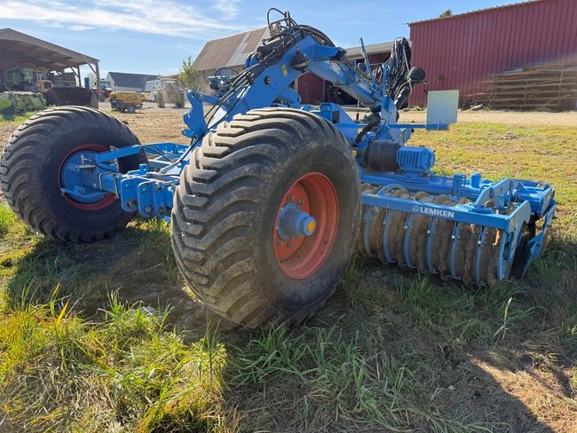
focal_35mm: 24
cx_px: 288
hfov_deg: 71.6
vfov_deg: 56.8
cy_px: 216
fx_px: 400
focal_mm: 6.76
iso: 100
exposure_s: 1/1493
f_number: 1.78
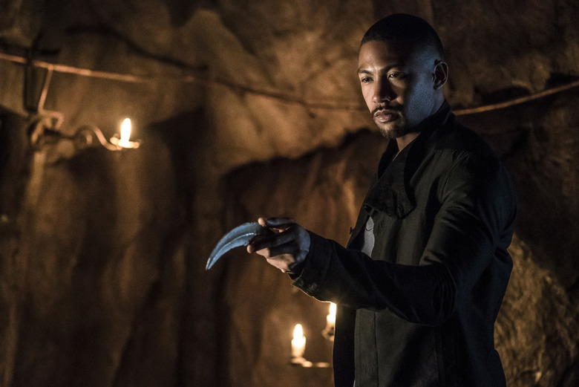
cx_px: 290
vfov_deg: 12.6
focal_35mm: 109
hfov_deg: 18.7
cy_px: 194
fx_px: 1754
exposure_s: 1/60
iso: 10000
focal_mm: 109
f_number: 4
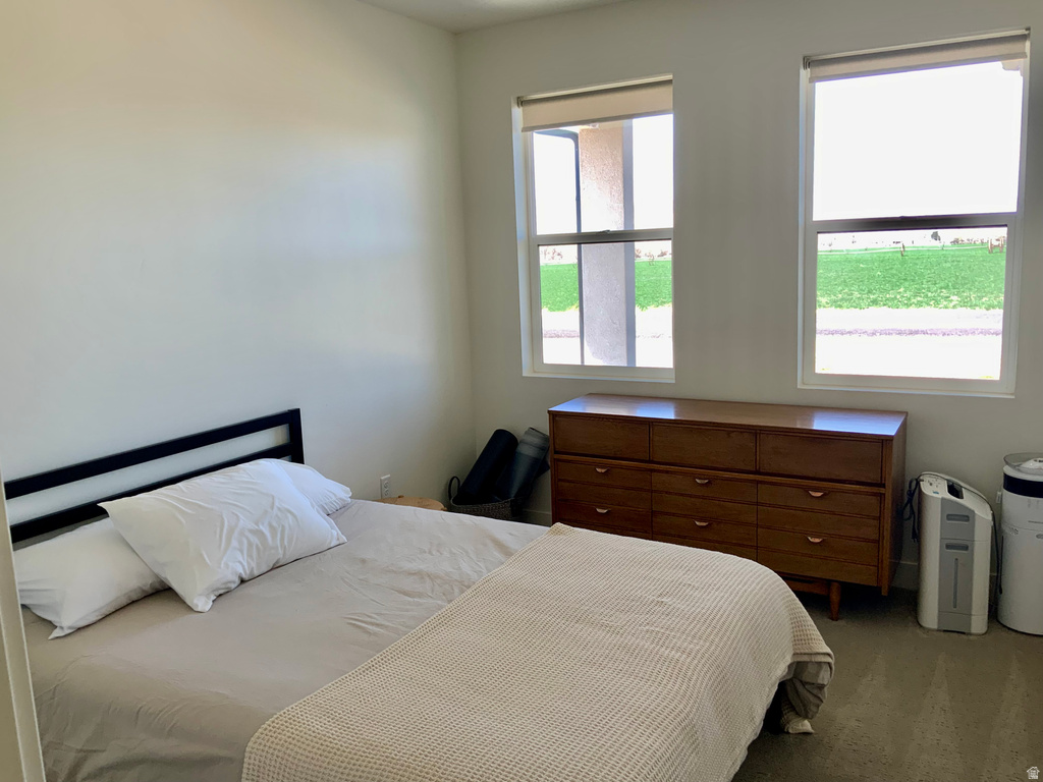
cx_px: 522
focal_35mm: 29
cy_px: 391
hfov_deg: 61.7
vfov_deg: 48.2
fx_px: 874
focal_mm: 3
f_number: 1.8
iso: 25
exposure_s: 1/120
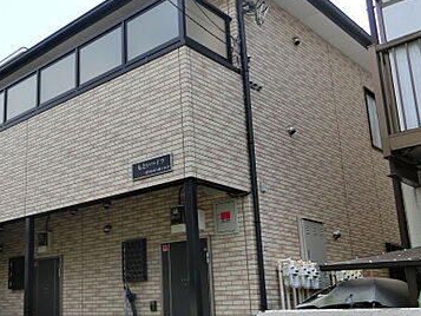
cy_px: 186
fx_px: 511
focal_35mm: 42
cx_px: 91
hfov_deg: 42.9
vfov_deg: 34.3
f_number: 3.5
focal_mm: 4.5
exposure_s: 1/320
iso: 80
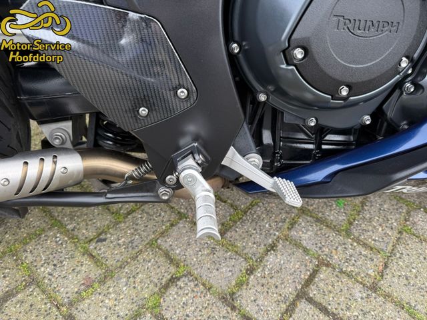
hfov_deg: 71.6
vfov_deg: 56.8
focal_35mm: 24
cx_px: 214
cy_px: 160
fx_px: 296
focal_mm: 6.76
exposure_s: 1/166
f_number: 1.78
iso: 100
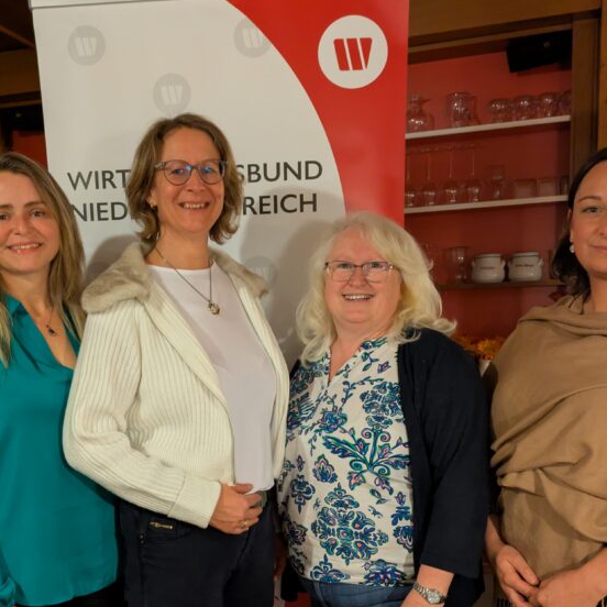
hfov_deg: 40.5
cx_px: 210
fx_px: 813
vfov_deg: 40.6
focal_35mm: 41
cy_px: 381
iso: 583
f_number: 1.89
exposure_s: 1/25
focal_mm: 5.43
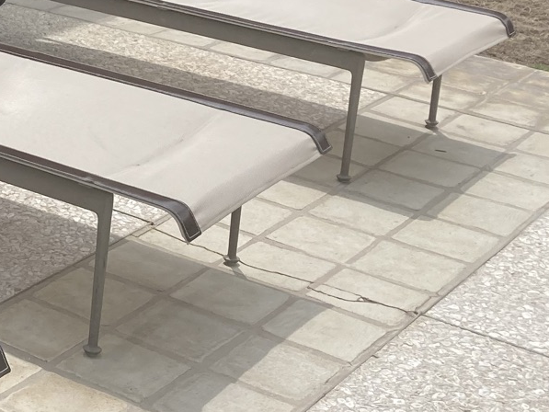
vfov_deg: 15.2
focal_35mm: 96
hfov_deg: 19.1
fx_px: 1523
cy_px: 46
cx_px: -145
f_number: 1.8
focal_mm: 3.99
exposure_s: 1/1919
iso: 20
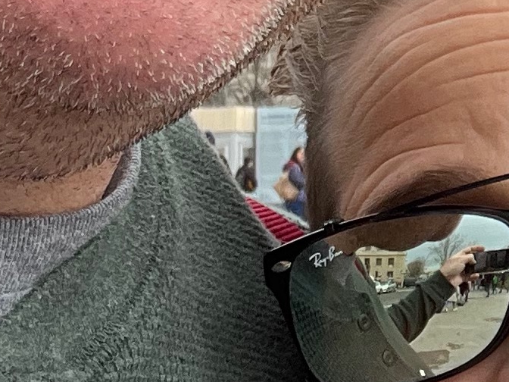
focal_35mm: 138
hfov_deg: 12.1
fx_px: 2029
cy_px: -231
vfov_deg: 10.3
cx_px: 1128
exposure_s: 1/443
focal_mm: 2.71
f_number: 2.2
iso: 32
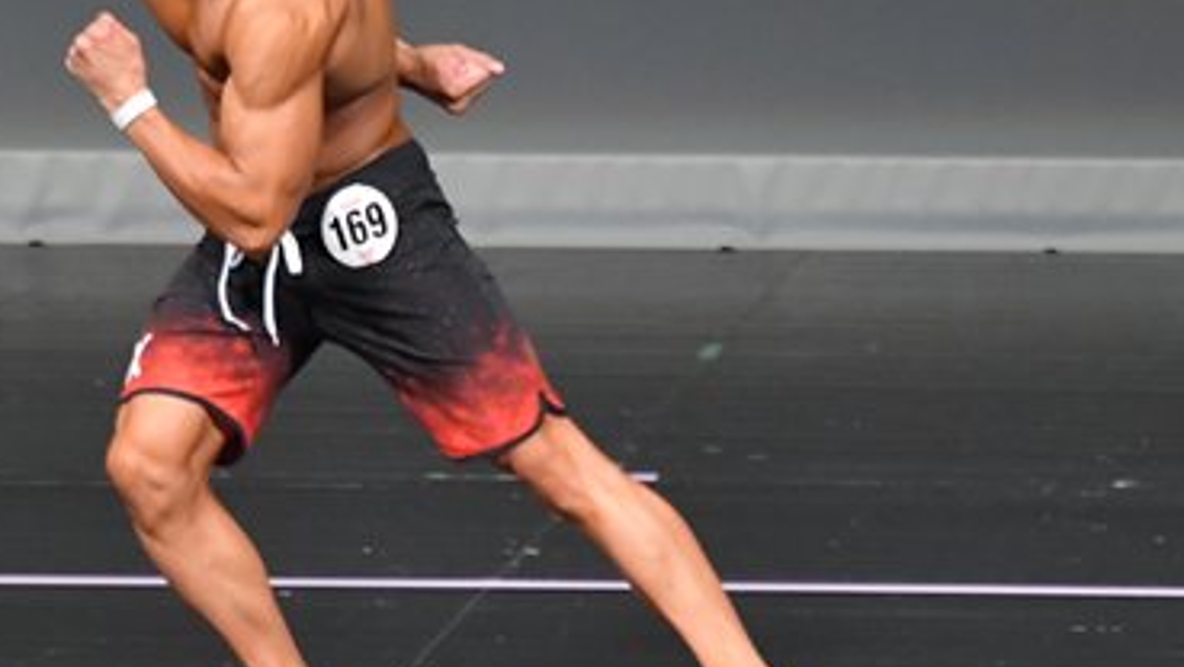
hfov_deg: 2.8
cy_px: 103
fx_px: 23809
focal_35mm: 758
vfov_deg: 1.6
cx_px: 631
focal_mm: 230
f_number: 5.6
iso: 5000
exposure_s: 1/400
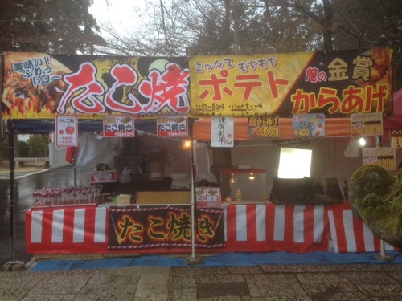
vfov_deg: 42.9
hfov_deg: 55.4
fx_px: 383
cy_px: 150
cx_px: 201
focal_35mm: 33
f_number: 2.4
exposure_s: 1/161
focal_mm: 4.12
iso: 50
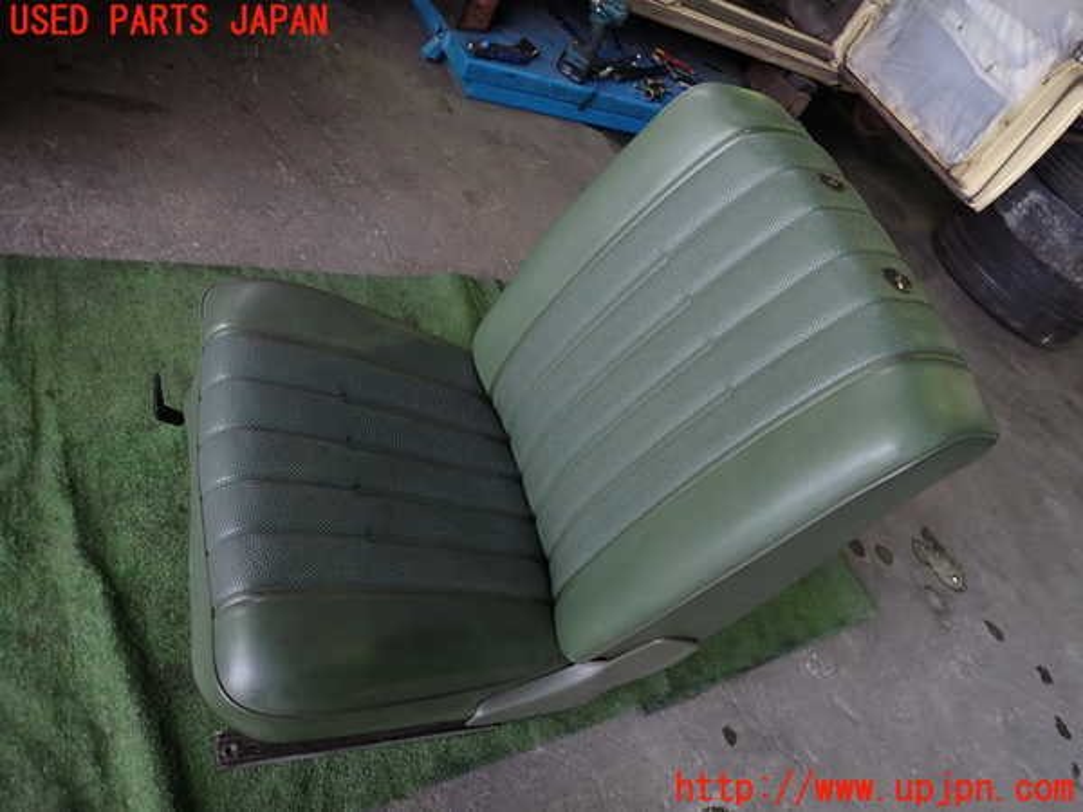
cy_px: 406
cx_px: 542
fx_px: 782
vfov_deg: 54.9
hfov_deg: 69.4
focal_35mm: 25
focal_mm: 4.5
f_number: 2
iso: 200
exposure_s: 1/50
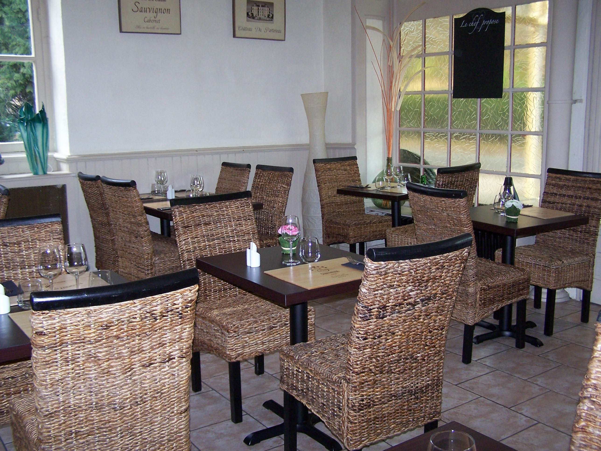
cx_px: 300
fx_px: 660
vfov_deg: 37.7
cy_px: 226
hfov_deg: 49.0
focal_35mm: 38
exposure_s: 1/60
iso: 140
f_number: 2.8
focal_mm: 6.3
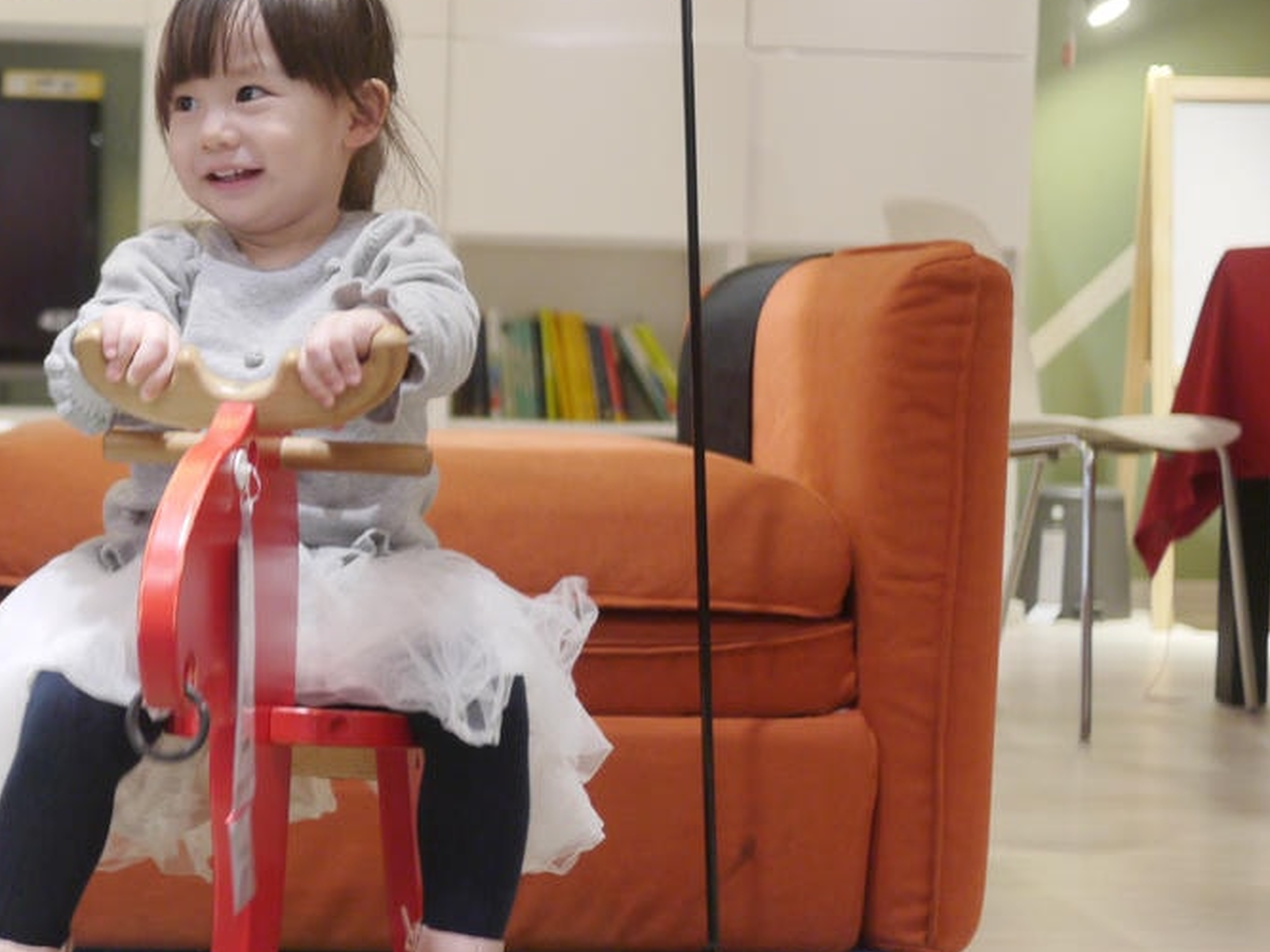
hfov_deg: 26.6
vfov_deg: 20.4
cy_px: 524
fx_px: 2641
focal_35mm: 72
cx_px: 301
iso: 250
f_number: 1.7
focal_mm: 20
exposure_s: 1/60
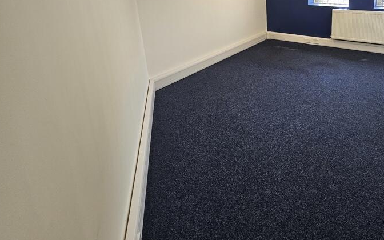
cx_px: 285
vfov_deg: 52.3
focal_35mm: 21
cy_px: 37
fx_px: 220
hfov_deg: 76.7
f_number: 2.2
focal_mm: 2.2
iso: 64
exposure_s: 1/100
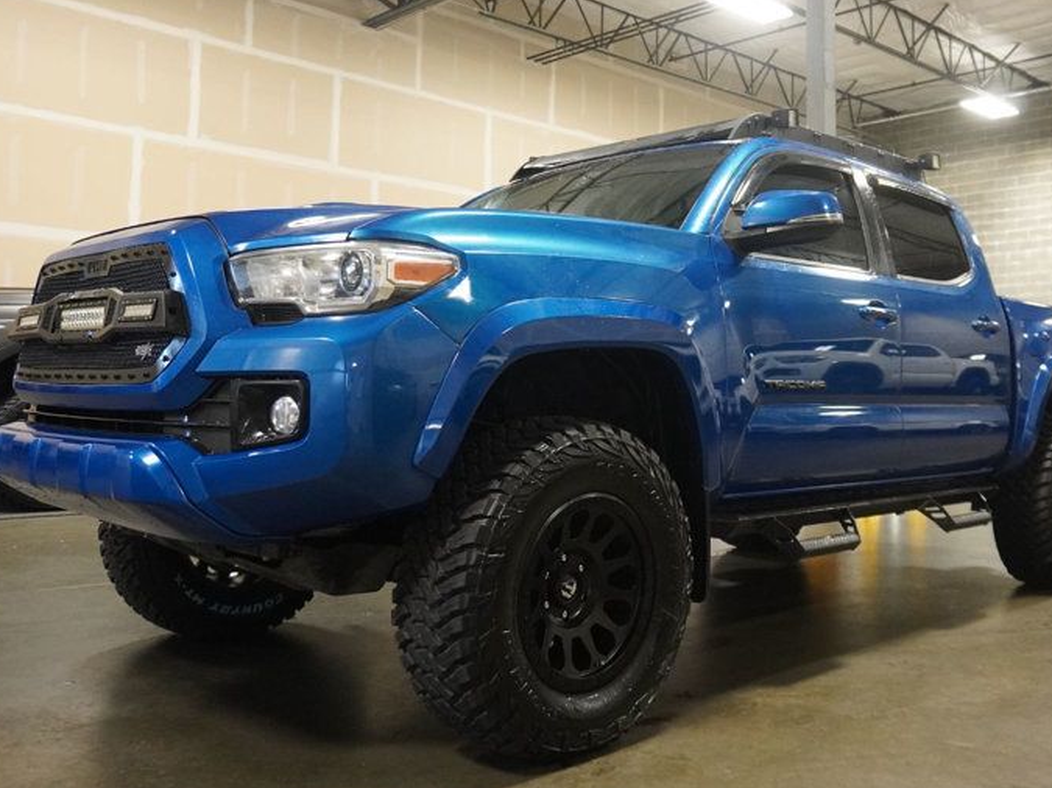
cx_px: 602
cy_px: 338
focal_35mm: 35
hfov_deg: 52.4
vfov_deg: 40.6
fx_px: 1063
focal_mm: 16
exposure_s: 1/160
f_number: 3.5
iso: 3200
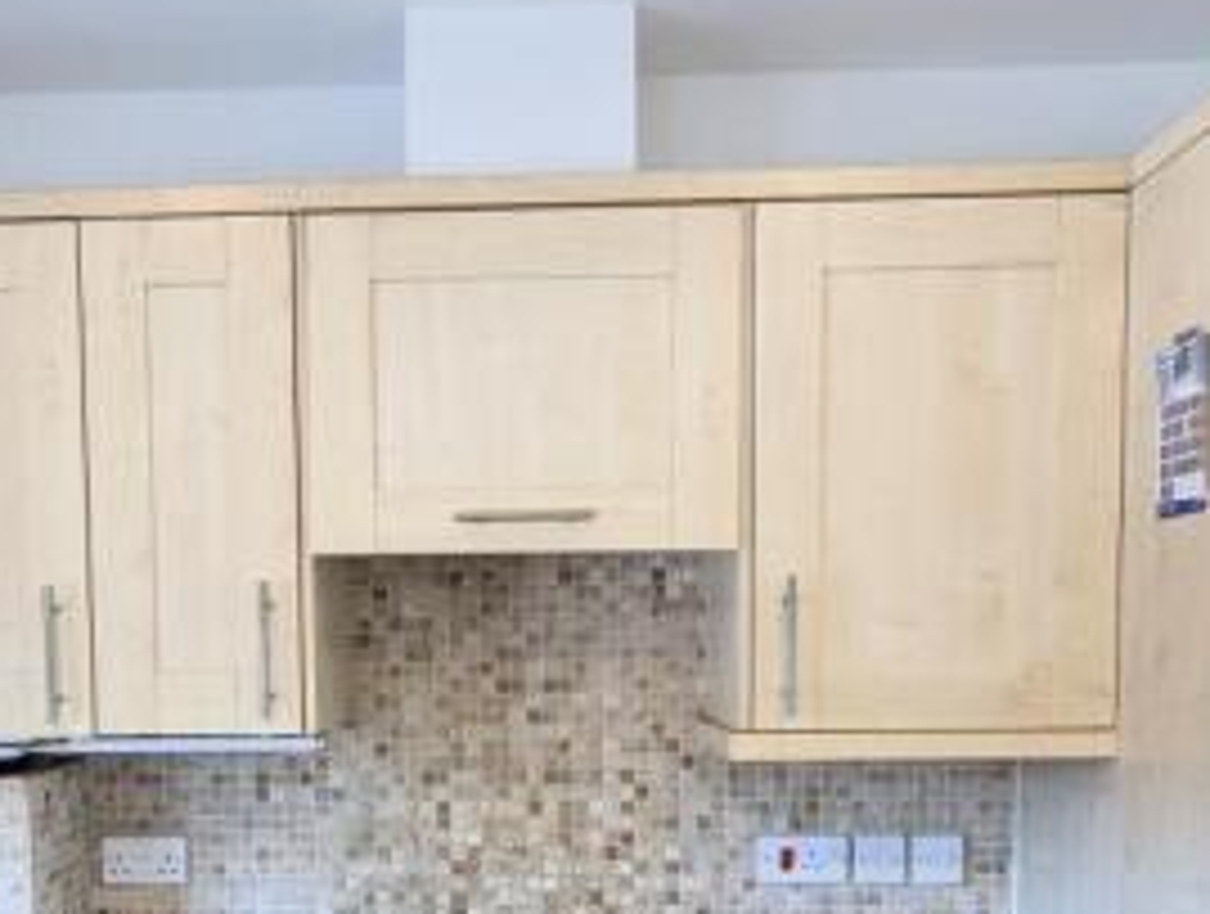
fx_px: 981
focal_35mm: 28
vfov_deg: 47.7
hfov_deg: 62.8
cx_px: 486
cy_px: 705
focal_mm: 1.95
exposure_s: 1/25
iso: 107
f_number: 2.2
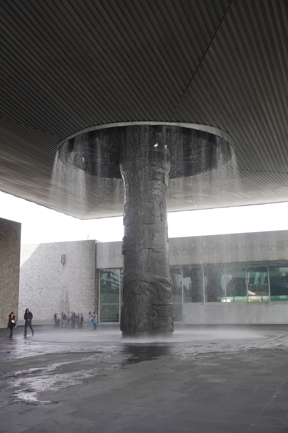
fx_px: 486
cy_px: 216
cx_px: 144
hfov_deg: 33.0
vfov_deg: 47.9
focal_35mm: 40
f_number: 5.6
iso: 100
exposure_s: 1/80
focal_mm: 27
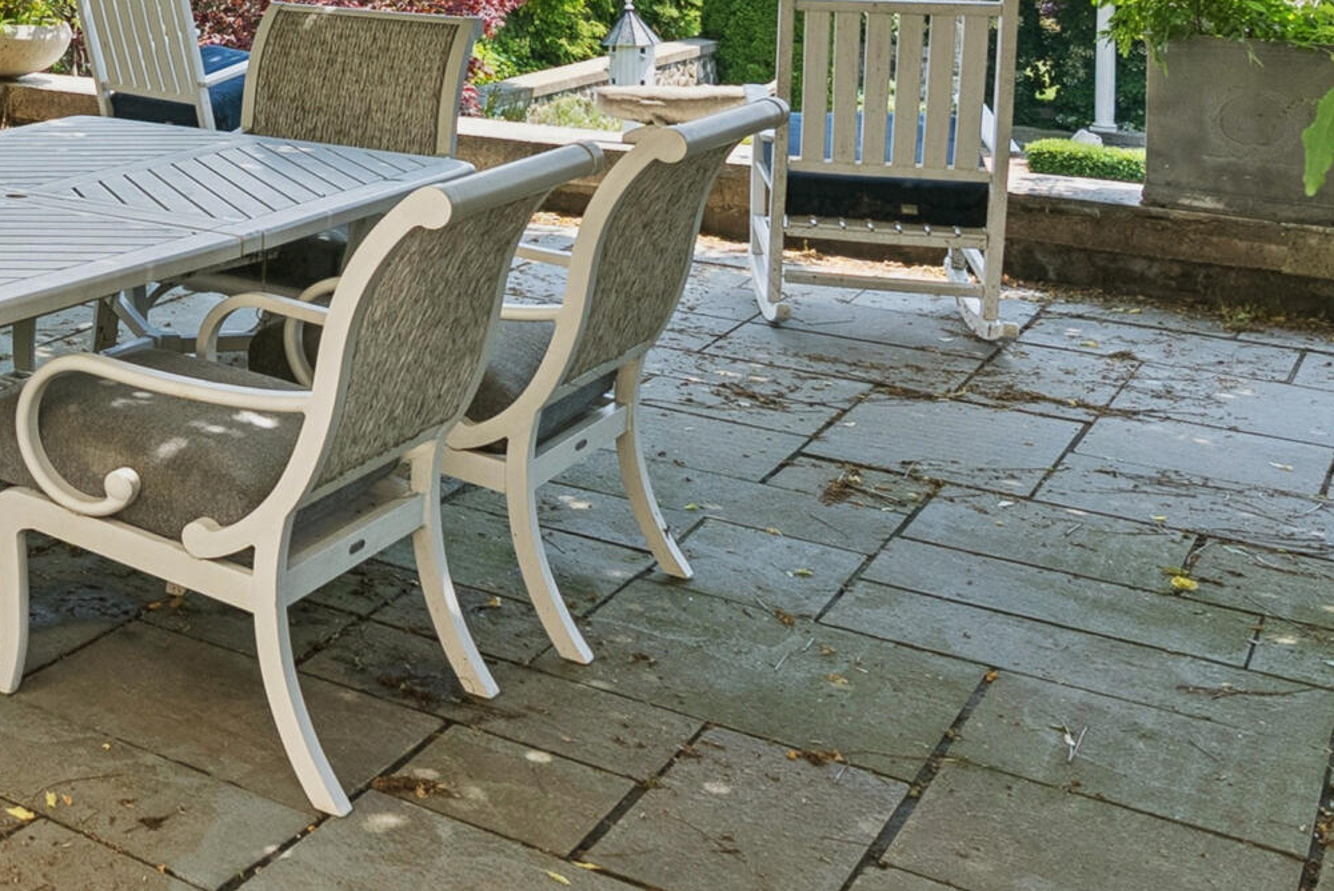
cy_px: -127
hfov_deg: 32.3
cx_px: -352
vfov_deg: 25.7
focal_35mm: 48
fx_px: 1780
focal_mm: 16
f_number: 7.1
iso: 320
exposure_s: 1/160
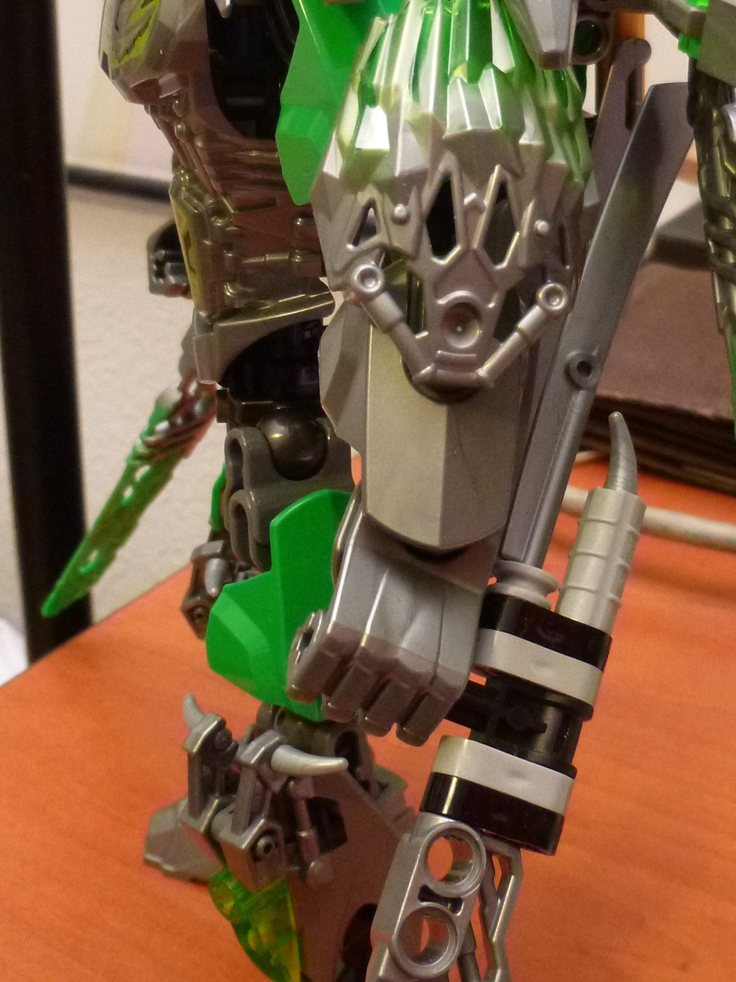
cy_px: 341
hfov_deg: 27.4
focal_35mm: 53
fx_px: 1503
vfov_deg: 35.9
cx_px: 489
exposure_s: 1/13
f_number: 3.1
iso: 400
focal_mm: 4.5
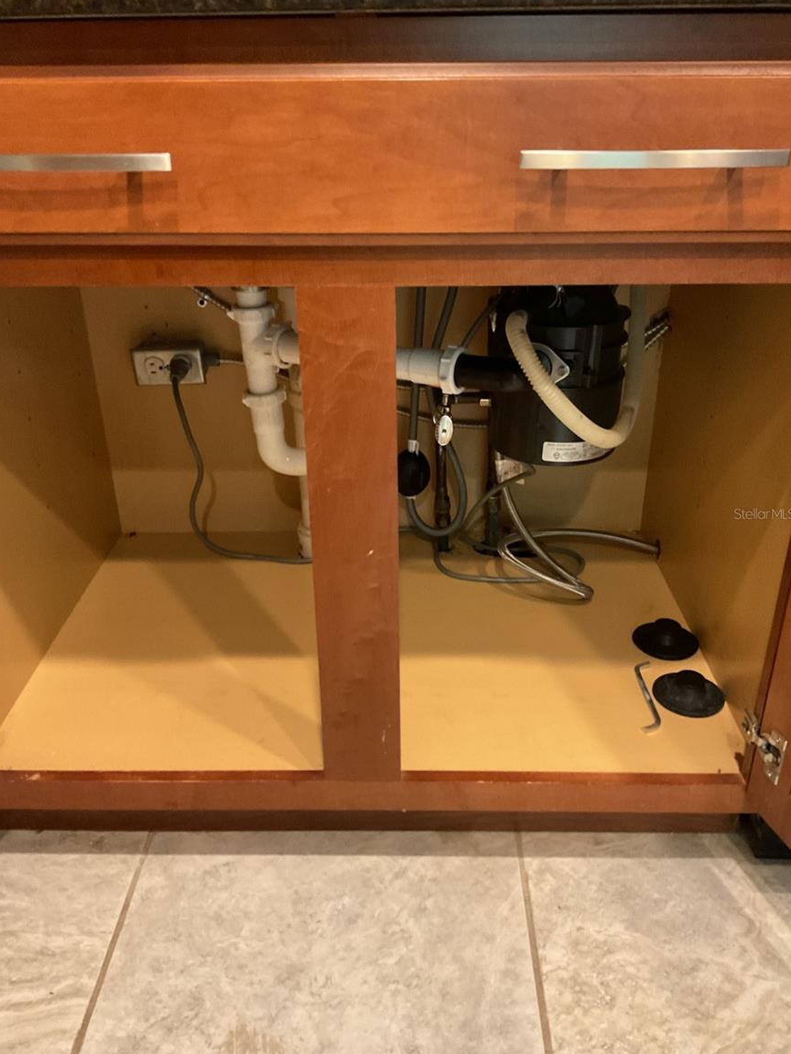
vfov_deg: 60.0
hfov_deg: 46.8
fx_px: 914
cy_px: 513
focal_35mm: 30
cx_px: 389
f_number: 1.8
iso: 250
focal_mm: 3
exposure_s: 1/30
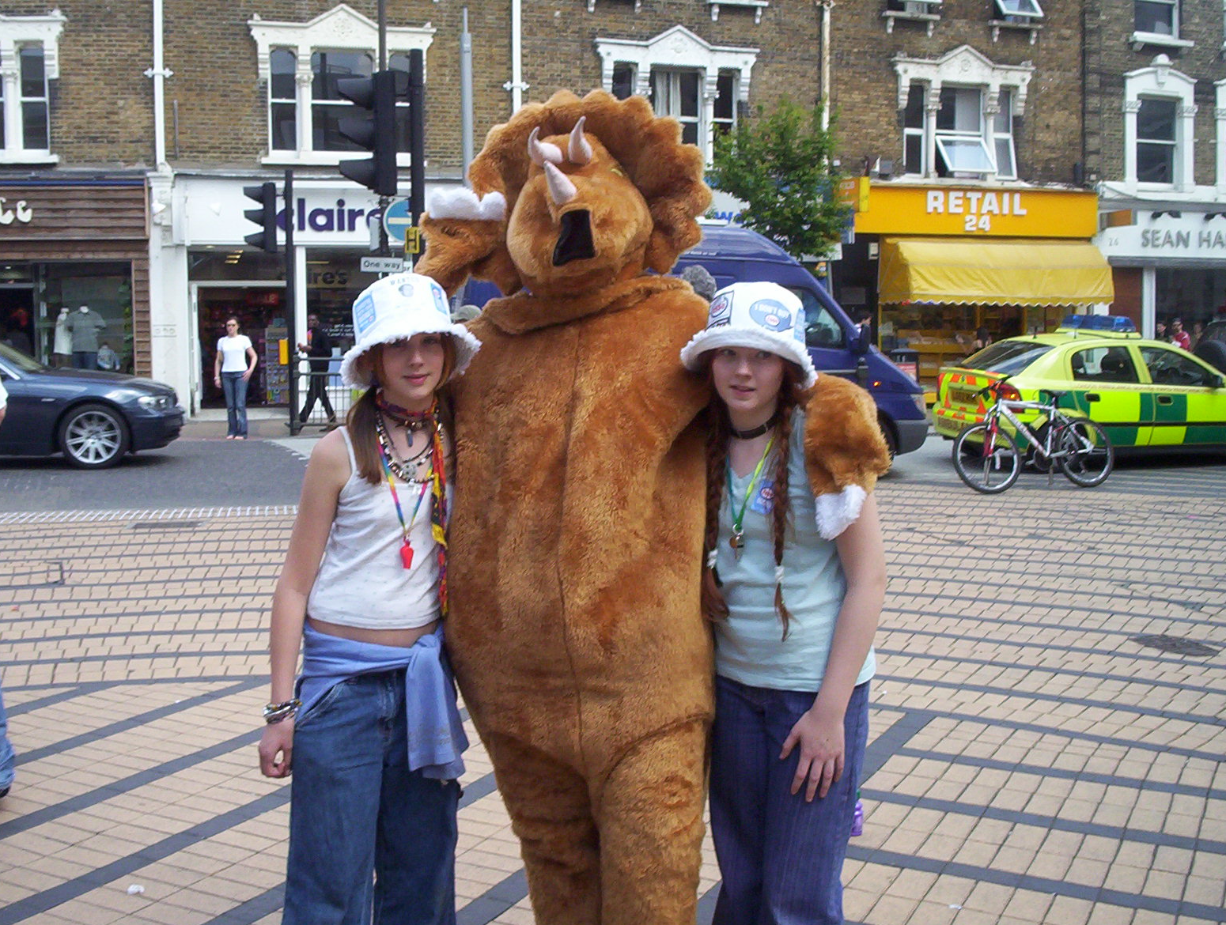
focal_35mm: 40
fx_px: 1420
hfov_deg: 46.7
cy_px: 455
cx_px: 585
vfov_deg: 36.1
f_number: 4.5
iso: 100
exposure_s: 1/254
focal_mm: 4.99
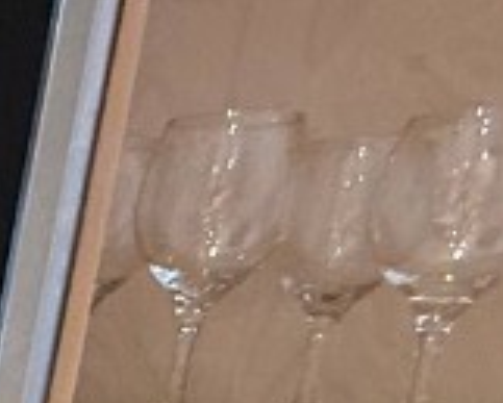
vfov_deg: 16.2
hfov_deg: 12.9
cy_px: 594
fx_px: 1296
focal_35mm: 87
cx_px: -853
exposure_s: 1/60
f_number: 2.2
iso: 500
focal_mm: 2.22
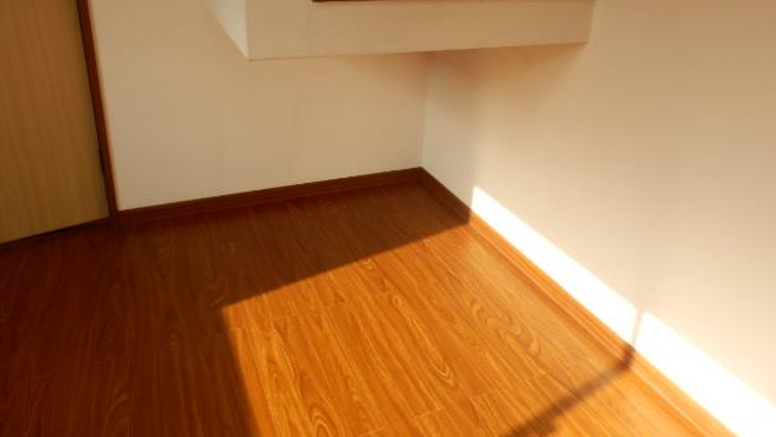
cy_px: 138
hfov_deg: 69.8
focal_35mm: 27
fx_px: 556
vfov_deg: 42.2
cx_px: 397
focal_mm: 4.2
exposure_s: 1/125
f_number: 3
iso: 80
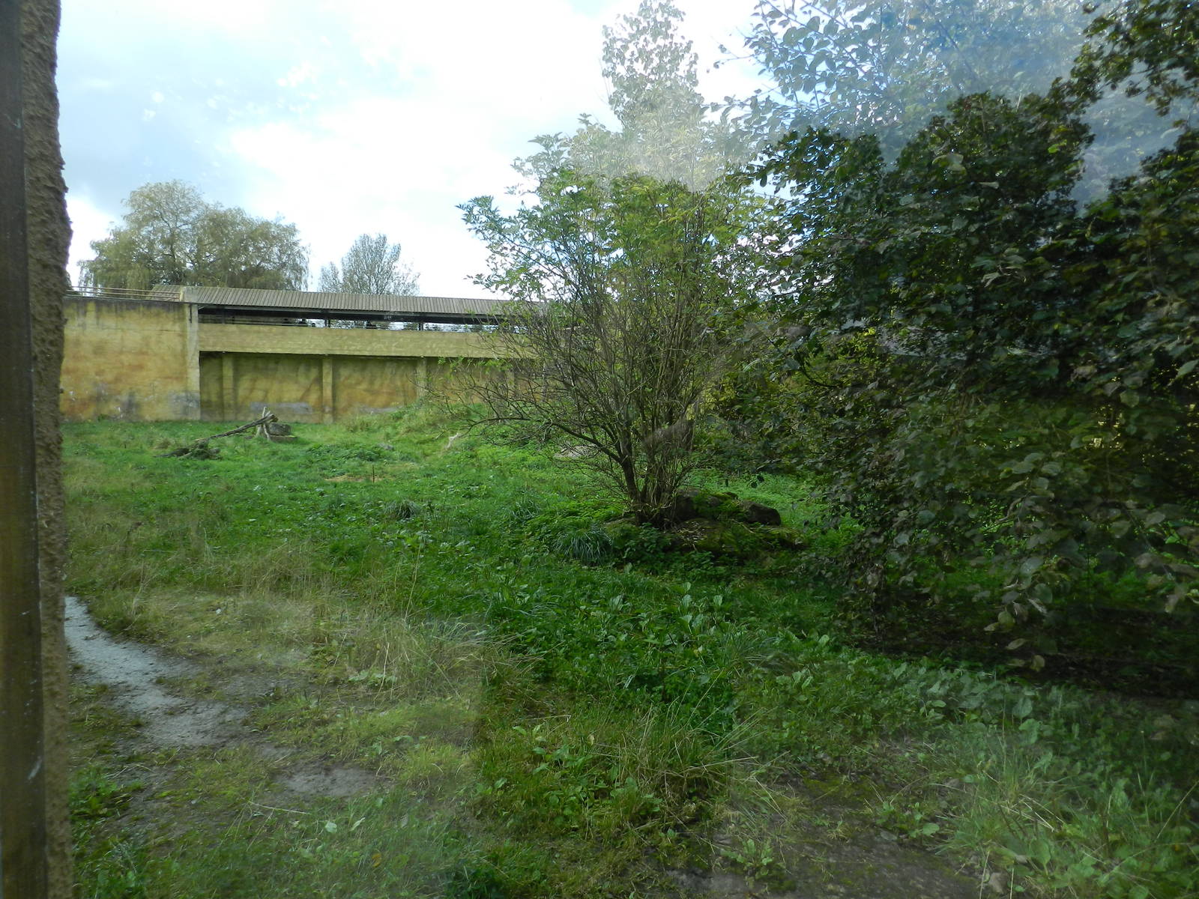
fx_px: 797
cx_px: 600
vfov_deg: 58.9
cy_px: 450
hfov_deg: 73.9
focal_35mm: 23
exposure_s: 1/320
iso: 160
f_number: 3.4
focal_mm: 4
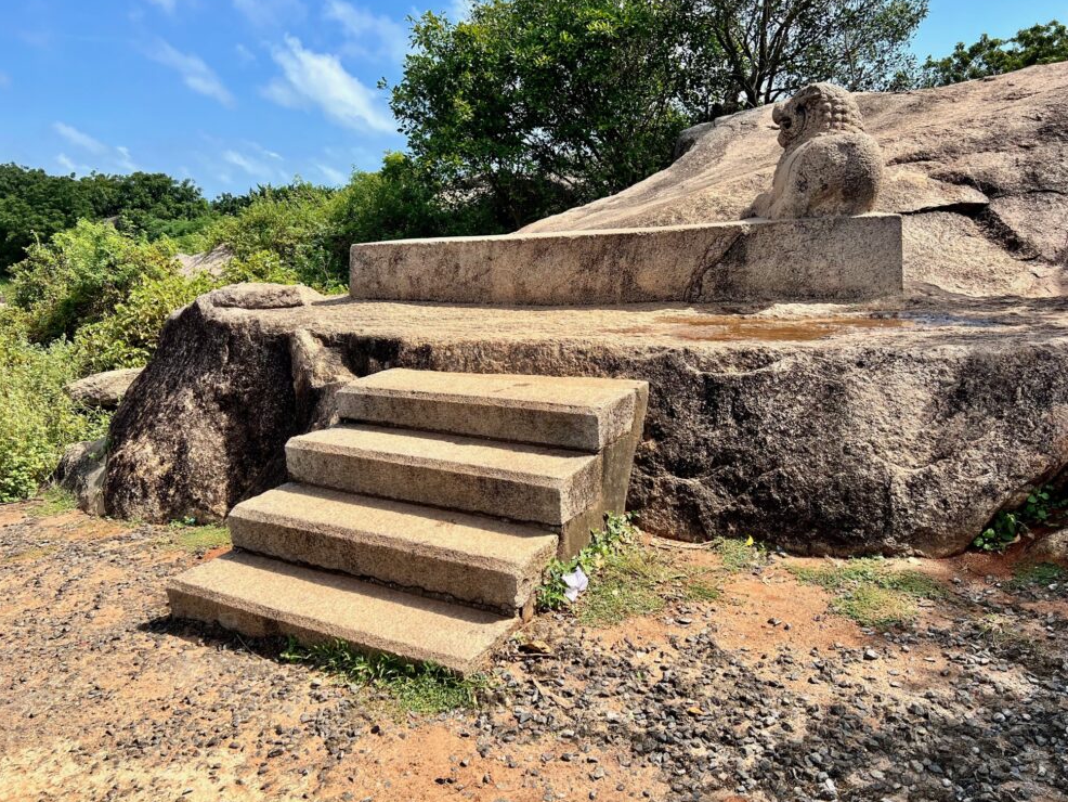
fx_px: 833
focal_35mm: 27
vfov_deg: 51.4
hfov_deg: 65.3
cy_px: 389
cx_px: 533
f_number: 1.5
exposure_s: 1/2994
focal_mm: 5.7
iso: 50
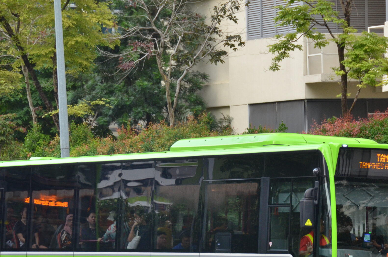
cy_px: 181
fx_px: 2472
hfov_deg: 9.0
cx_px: 208
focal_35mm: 230
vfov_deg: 6.0
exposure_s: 1/100
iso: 800
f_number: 7.1
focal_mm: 95
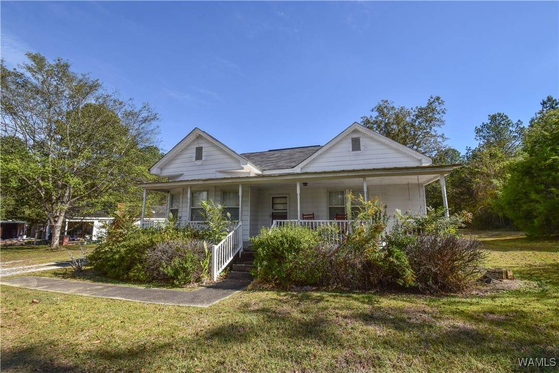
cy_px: 186
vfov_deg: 77.3
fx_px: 233
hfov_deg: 100.4
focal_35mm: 15
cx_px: 280
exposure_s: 1/400
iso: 400
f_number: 11
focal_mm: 10
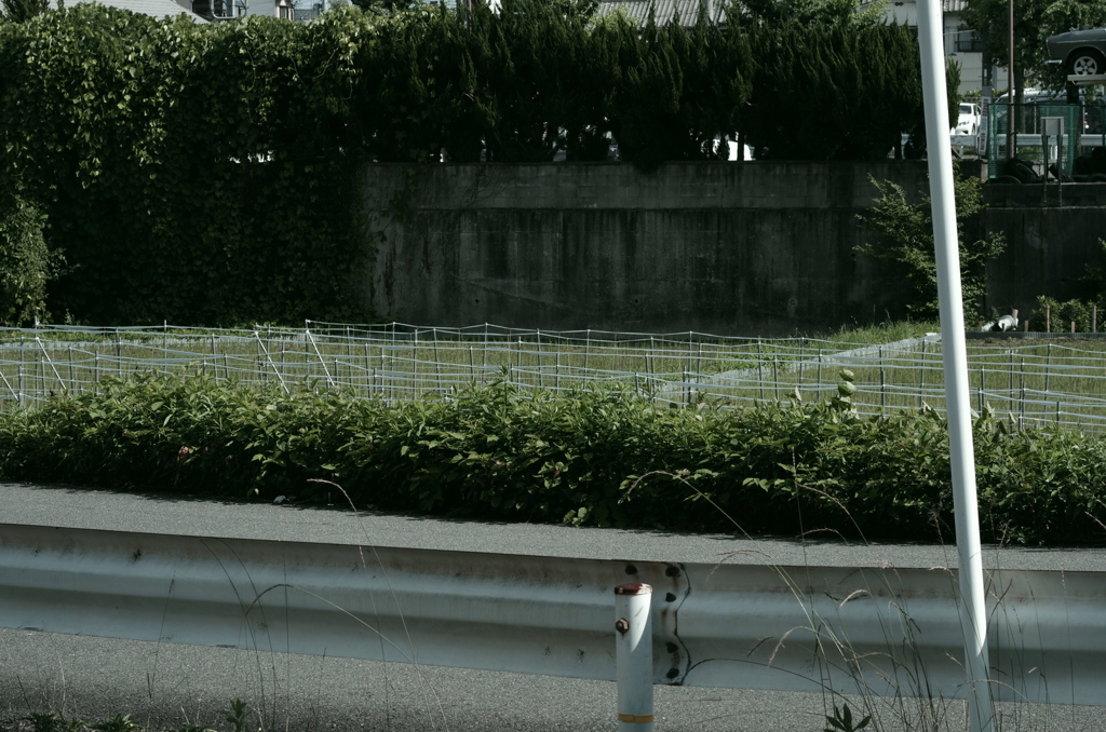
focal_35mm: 105
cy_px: 366
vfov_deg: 13.0
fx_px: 3219
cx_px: 553
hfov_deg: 19.5
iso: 100
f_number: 9
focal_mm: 70
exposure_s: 1/125
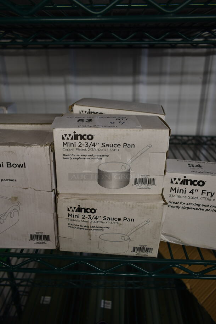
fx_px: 243
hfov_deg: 48.0
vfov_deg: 67.3
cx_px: 108
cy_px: 162
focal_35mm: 27
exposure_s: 1/30
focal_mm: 18
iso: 125
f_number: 3.5
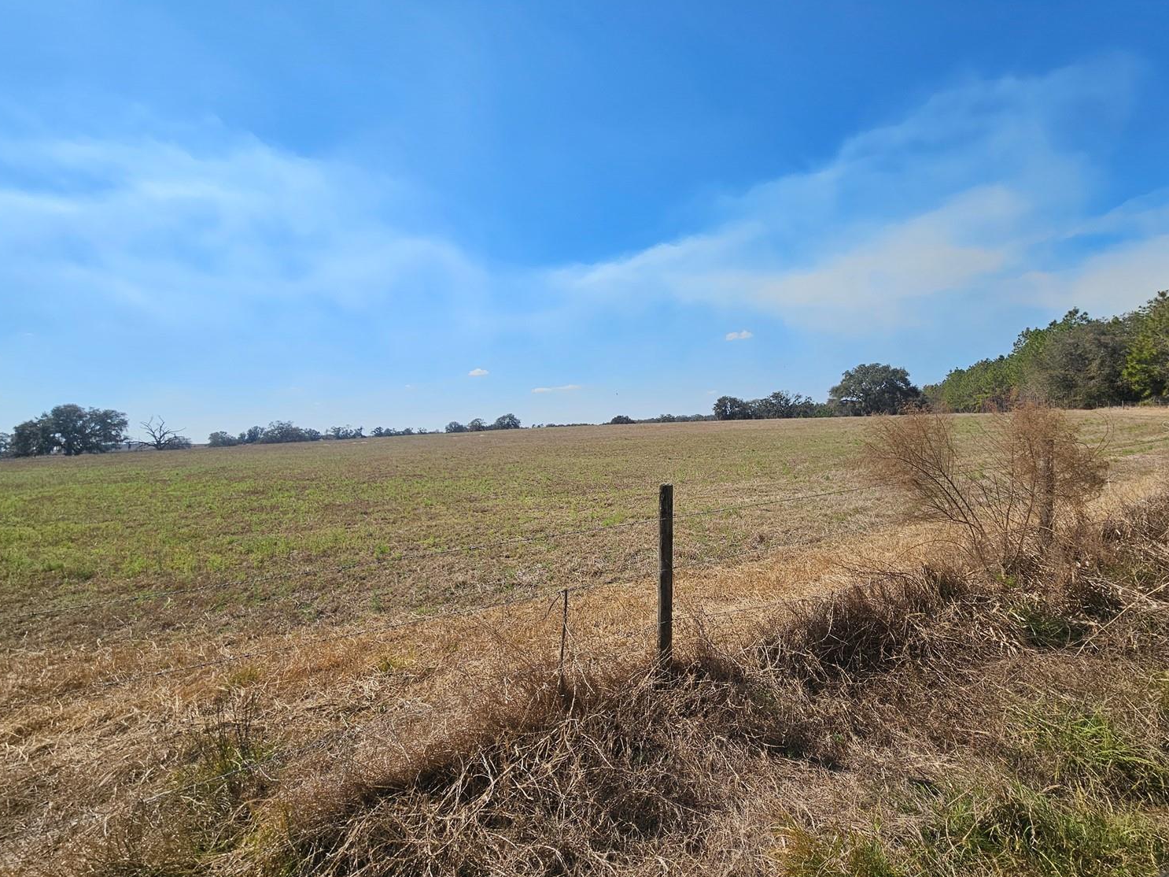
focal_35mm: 14
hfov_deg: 102.0
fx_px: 473
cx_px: 607
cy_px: 427
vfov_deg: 85.6
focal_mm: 2.2
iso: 50
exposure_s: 1/4109
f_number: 2.2
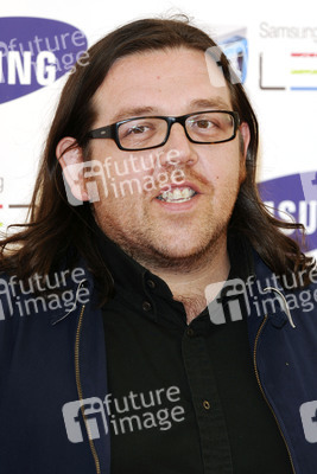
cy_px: 237
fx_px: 2573
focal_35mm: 195
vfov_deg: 10.5
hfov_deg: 7.0
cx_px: 158
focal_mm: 130
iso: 200
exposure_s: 1/200
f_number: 5.6
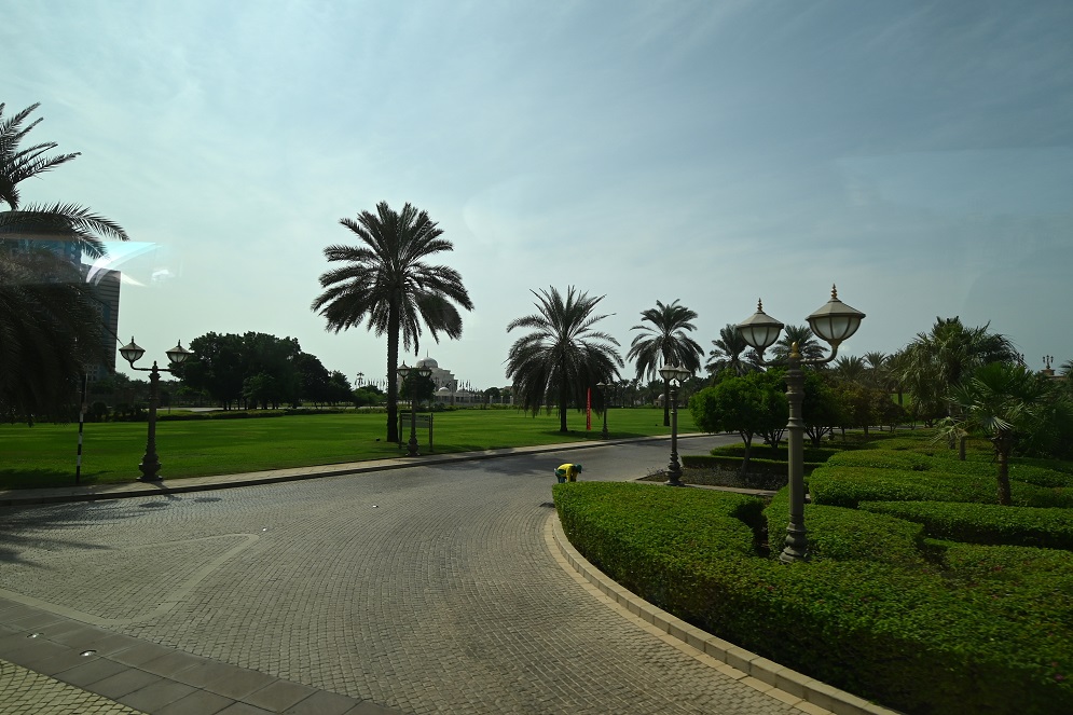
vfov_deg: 67.4
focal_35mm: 18
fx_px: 536
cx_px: 536
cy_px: 358
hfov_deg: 90.0
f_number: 5.6
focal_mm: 12
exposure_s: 1/250
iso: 125
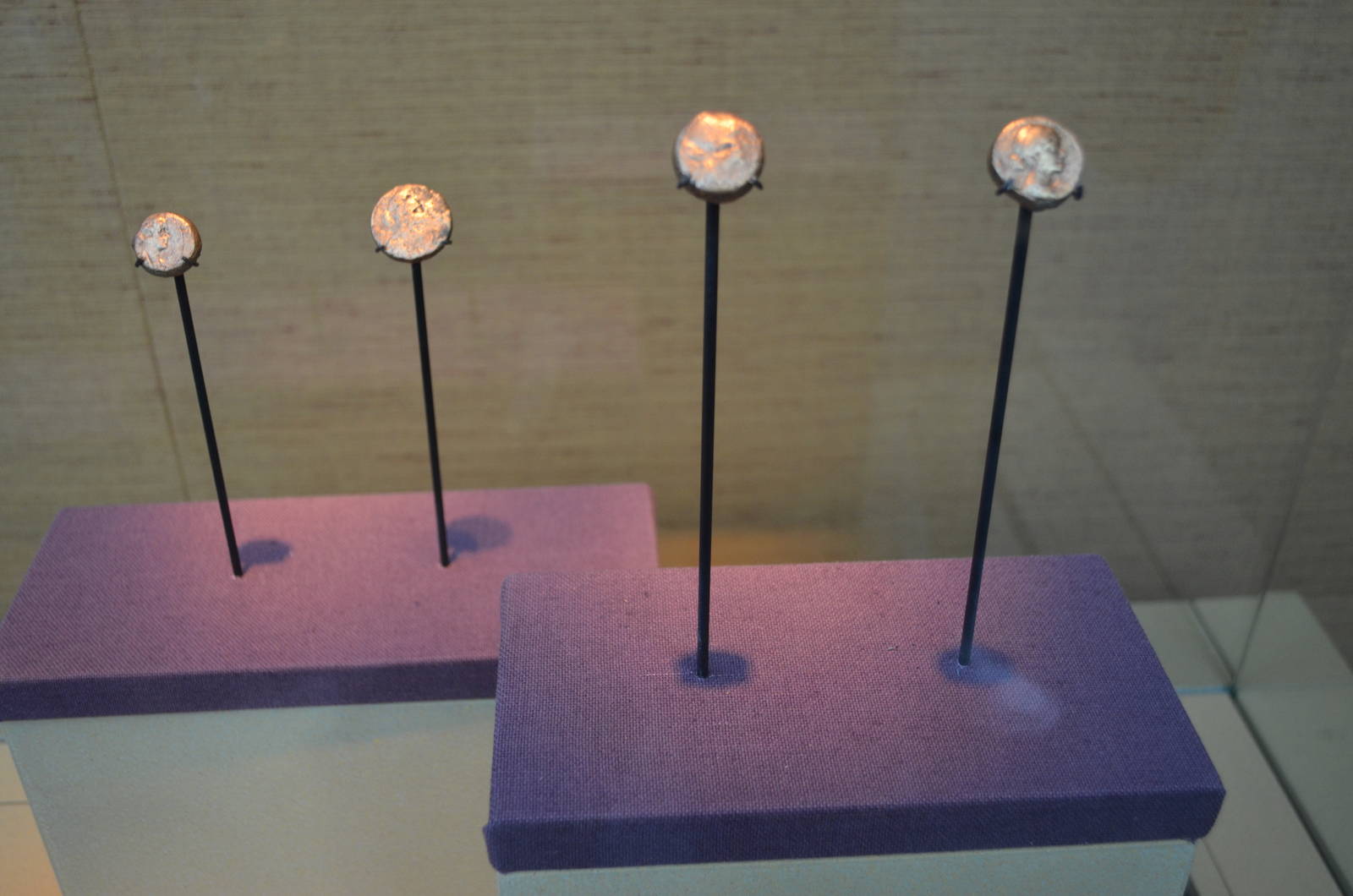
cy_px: 448
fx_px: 1350
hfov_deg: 53.2
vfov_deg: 36.7
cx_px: 676
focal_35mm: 36
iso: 800
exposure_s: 1/40
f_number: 4
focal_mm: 24
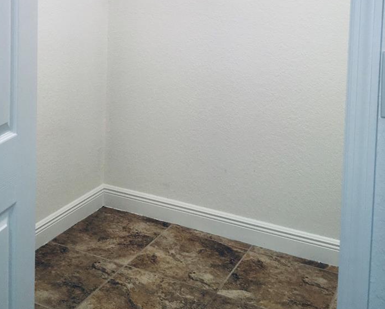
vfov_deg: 29.1
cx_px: 147
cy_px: 7
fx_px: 559
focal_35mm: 49
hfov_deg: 37.8
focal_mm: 4.15
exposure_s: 1/33
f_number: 2.2
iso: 25
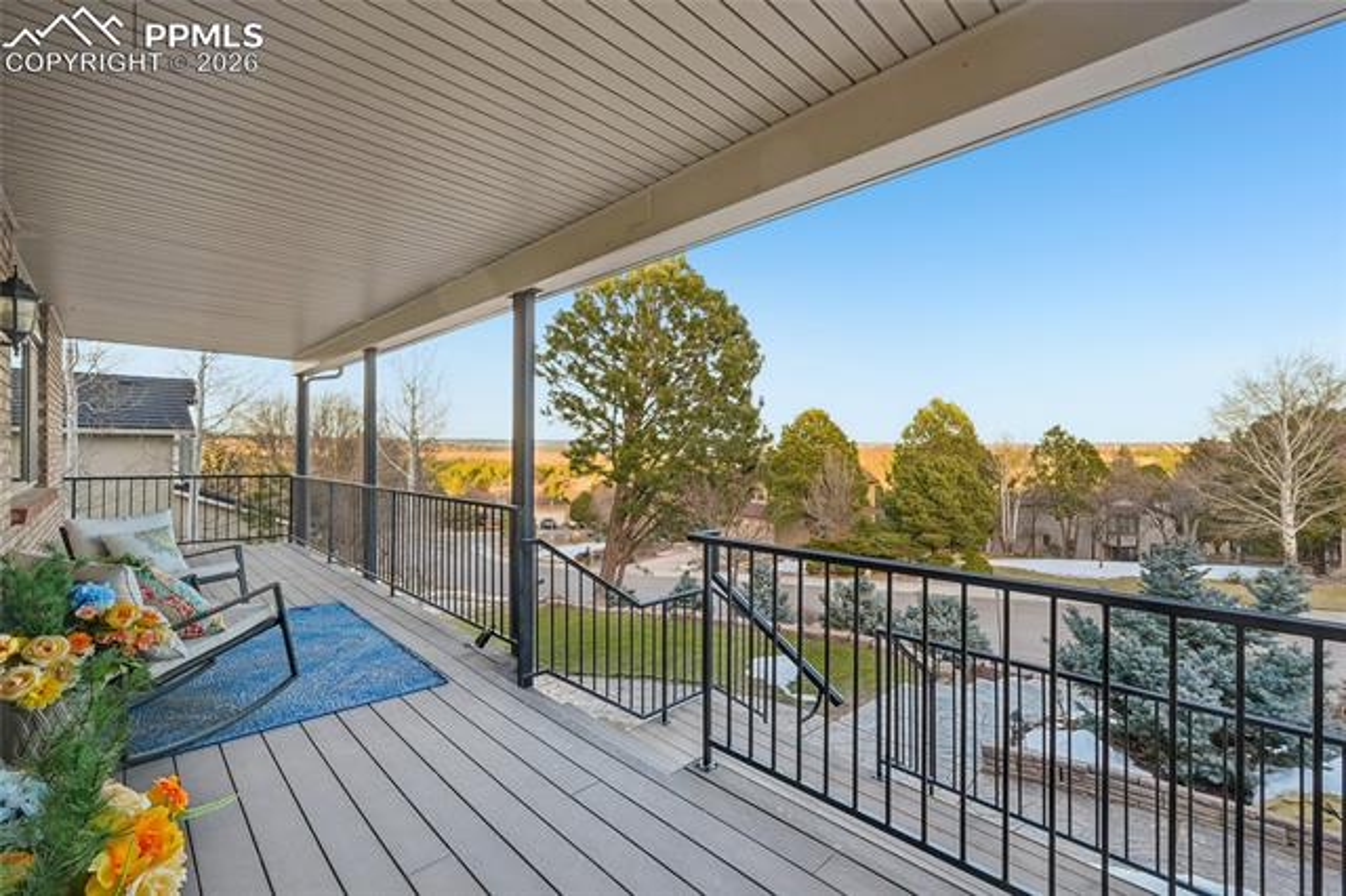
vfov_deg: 77.3
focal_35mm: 15
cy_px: 448
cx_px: 673
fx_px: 561
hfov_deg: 100.4
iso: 800
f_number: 8
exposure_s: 1/30
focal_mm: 10
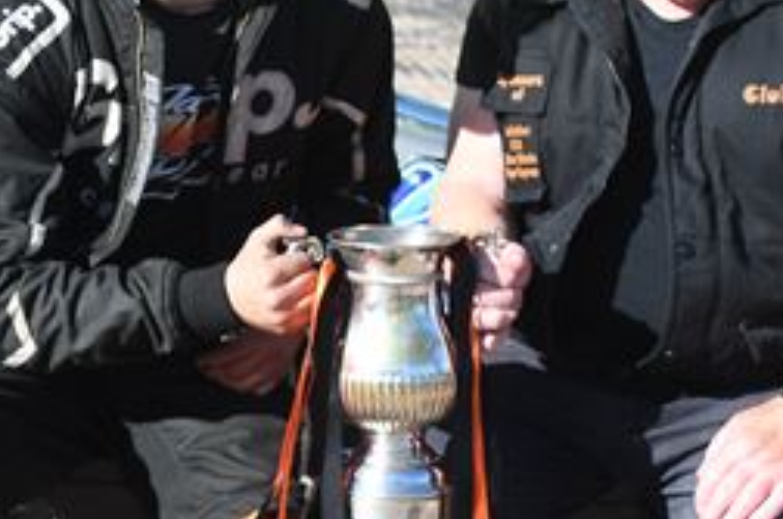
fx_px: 3104
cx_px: 298
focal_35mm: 143
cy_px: 454
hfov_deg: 14.4
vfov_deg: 9.5
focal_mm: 30
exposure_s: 1/500
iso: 100
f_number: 4.5
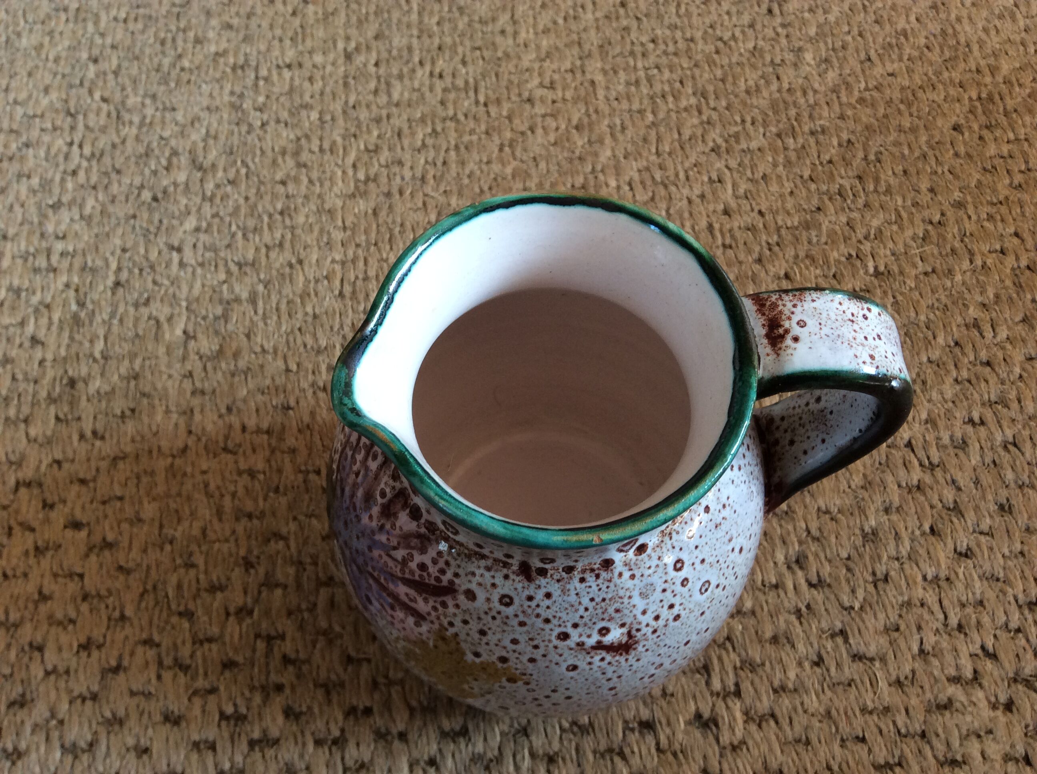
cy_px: 387
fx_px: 957
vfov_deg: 44.1
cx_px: 518
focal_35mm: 32
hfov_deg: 56.9
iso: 64
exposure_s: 1/25
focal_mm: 3.3
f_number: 2.4
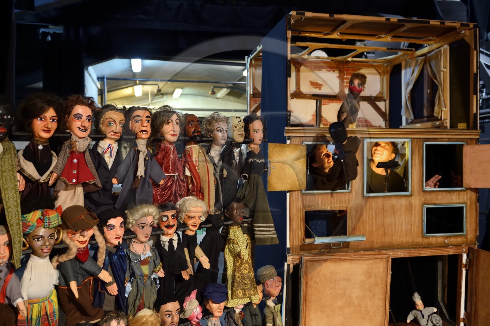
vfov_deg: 41.0
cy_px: 163
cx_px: 245
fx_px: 435
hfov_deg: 58.8
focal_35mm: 32
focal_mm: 32
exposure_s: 1/10
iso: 800
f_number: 3.5
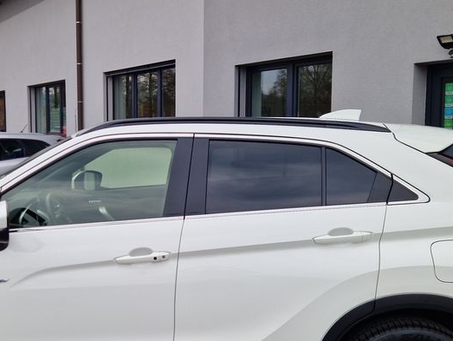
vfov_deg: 32.2
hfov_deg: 41.5
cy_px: 174
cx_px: 150
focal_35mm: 45
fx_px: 589
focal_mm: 5.4
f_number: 1.8
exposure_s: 1/3571
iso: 50
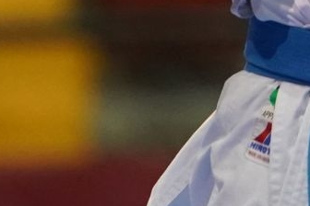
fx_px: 13828
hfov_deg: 1.3
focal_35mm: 1606
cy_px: -211
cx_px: 449
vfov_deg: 0.9
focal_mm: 200
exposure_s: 1/320
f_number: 2.8
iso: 3200
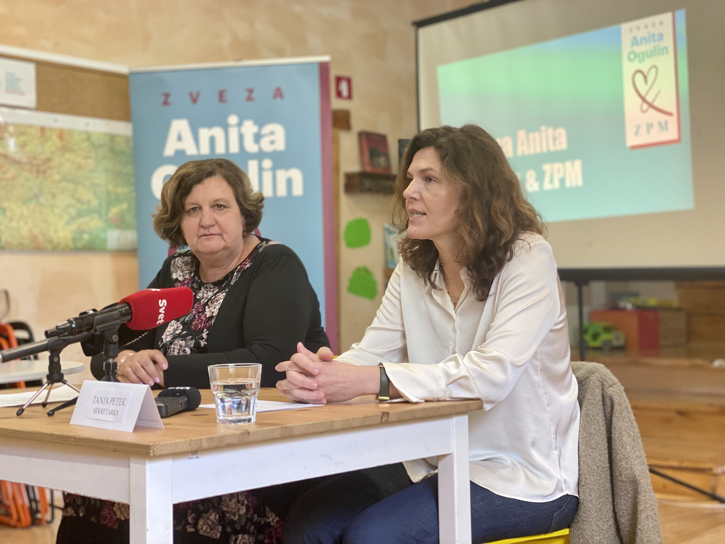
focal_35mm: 52
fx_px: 1089
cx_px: 362
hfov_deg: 36.8
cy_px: 272
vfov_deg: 28.0
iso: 200
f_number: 2
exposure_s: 1/100
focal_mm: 6
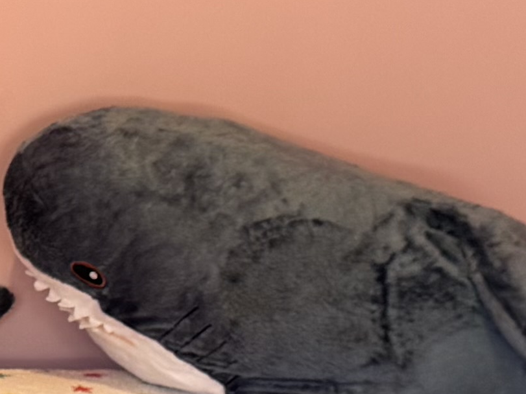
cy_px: 685
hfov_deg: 11.3
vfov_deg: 8.5
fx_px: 2568
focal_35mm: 169
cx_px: -248
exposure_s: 1/121
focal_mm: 6.76
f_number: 1.78
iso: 200
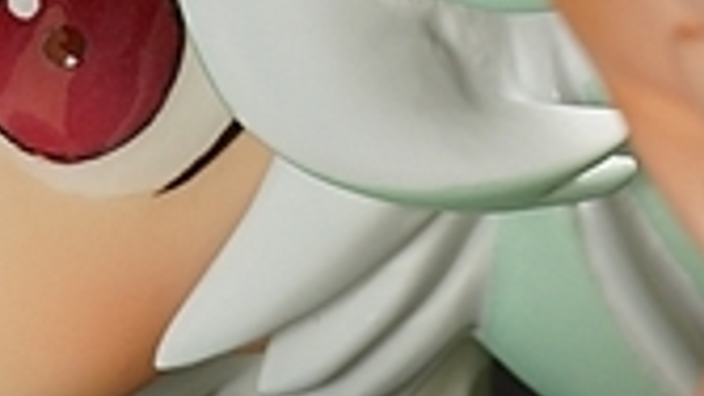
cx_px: 464
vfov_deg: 1.8
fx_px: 12602
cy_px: 308
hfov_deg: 3.2
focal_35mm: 675
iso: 100
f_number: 14
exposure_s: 1/1.25
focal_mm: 70
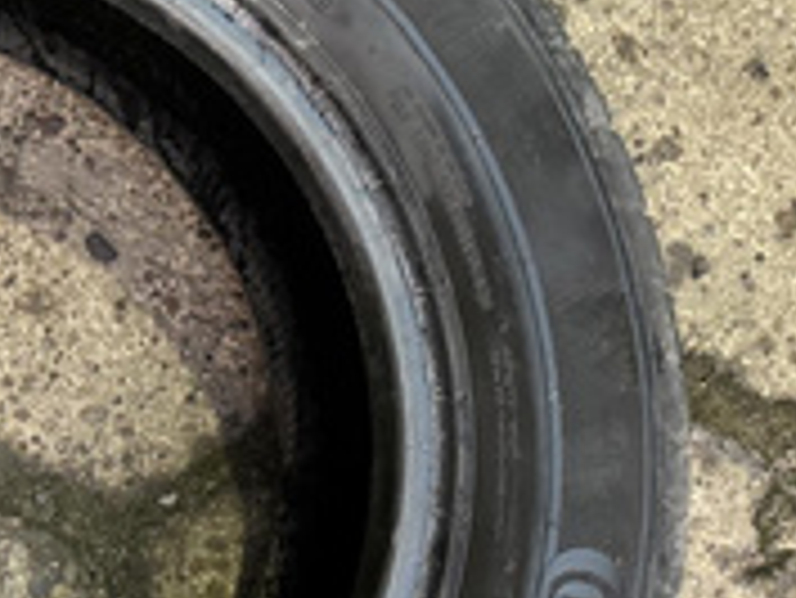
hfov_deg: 27.7
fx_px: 1404
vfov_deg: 24.0
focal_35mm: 61
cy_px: 355
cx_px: -166
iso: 800
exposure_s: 1/33
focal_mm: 6.86
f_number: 1.78
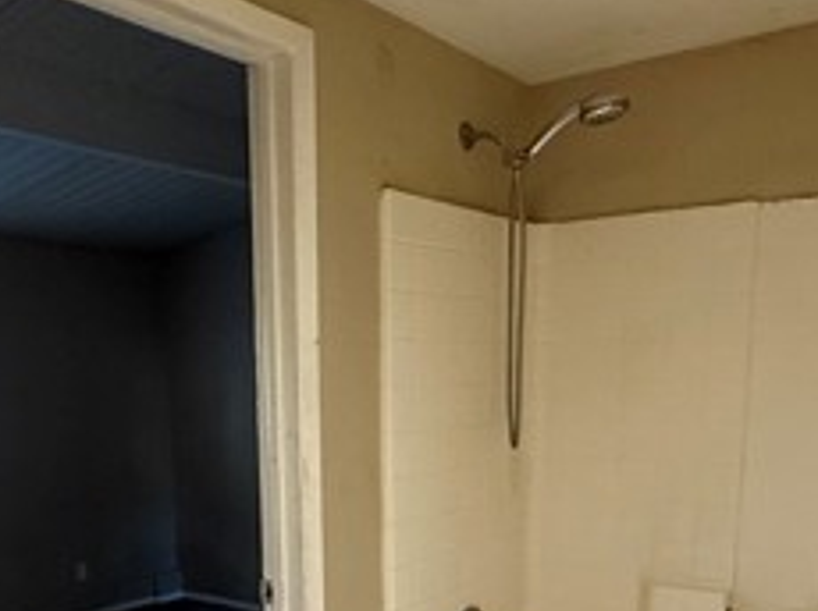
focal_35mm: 39
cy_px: 544
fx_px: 921
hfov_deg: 47.8
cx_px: 370
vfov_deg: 34.8
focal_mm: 2.22
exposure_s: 1/60
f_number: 2.2
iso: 500
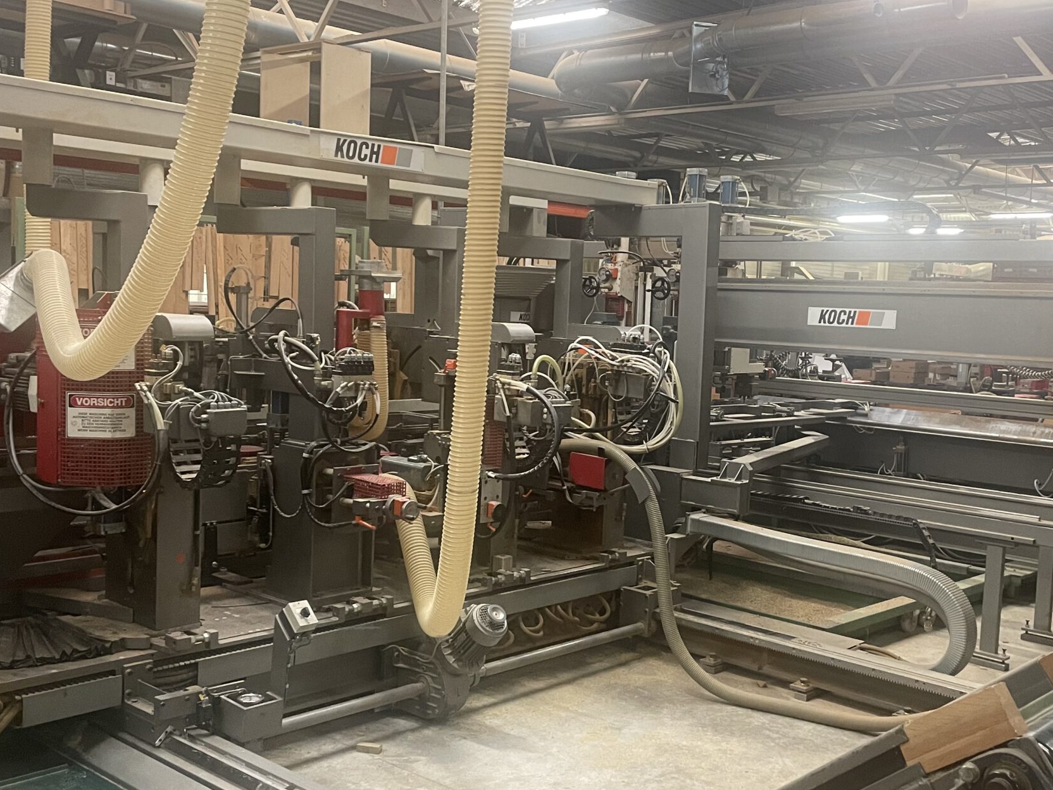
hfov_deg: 46.7
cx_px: 594
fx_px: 1217
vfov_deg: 35.9
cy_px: 439
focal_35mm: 40
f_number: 1.6
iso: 400
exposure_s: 1/50
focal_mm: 4.2
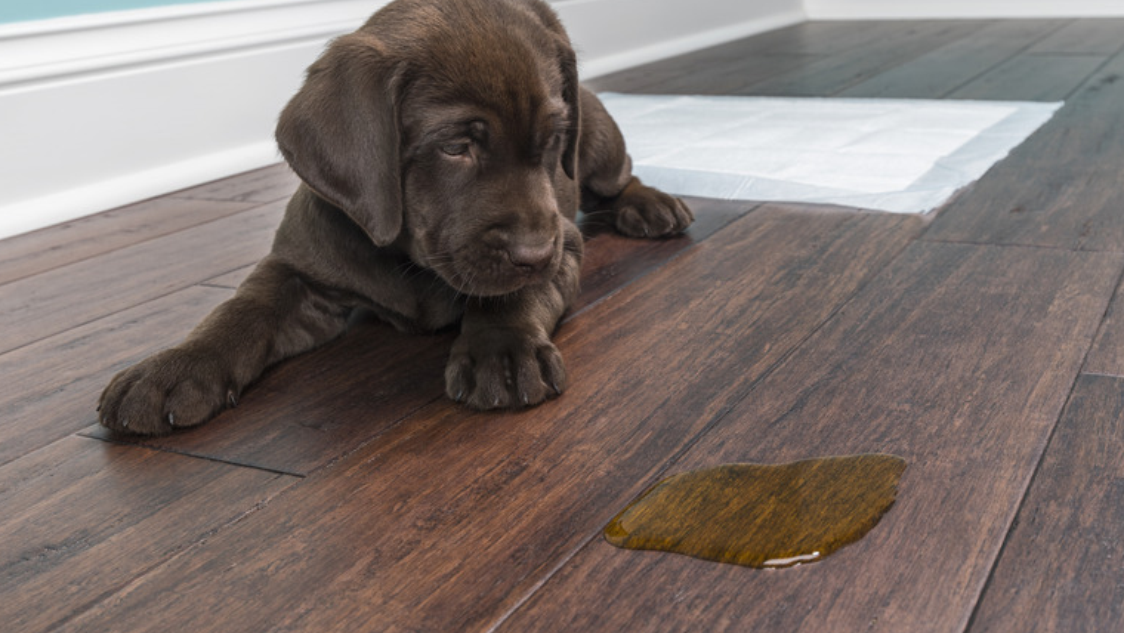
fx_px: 1298
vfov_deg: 27.4
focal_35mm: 44
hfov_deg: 46.8
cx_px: 569
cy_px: 257
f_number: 8
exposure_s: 1/160
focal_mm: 27
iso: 100
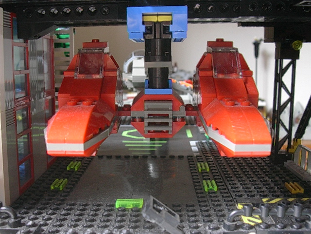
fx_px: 404
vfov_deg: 32.2
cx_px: 156
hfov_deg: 42.1
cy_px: 117
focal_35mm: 45
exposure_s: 1/10.6
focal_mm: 6.7
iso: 70
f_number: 2.9
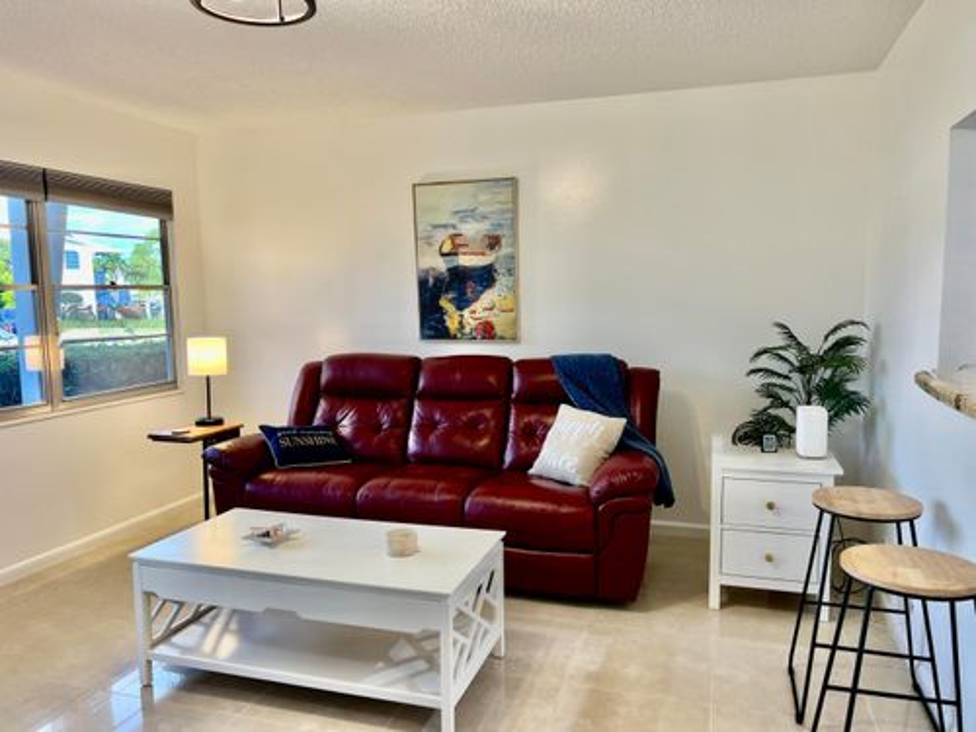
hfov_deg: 67.3
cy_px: 366
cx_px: 488
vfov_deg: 53.1
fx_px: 733
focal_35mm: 26
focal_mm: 5.7
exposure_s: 1/60
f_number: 1.5
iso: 80
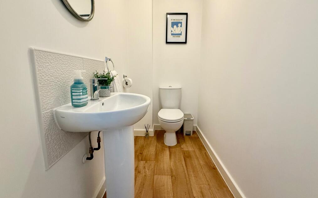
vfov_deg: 74.6
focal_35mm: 15
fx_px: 130
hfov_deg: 101.5
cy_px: 89
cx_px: 160
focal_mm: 2.22
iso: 320
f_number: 2.2
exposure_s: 1/99
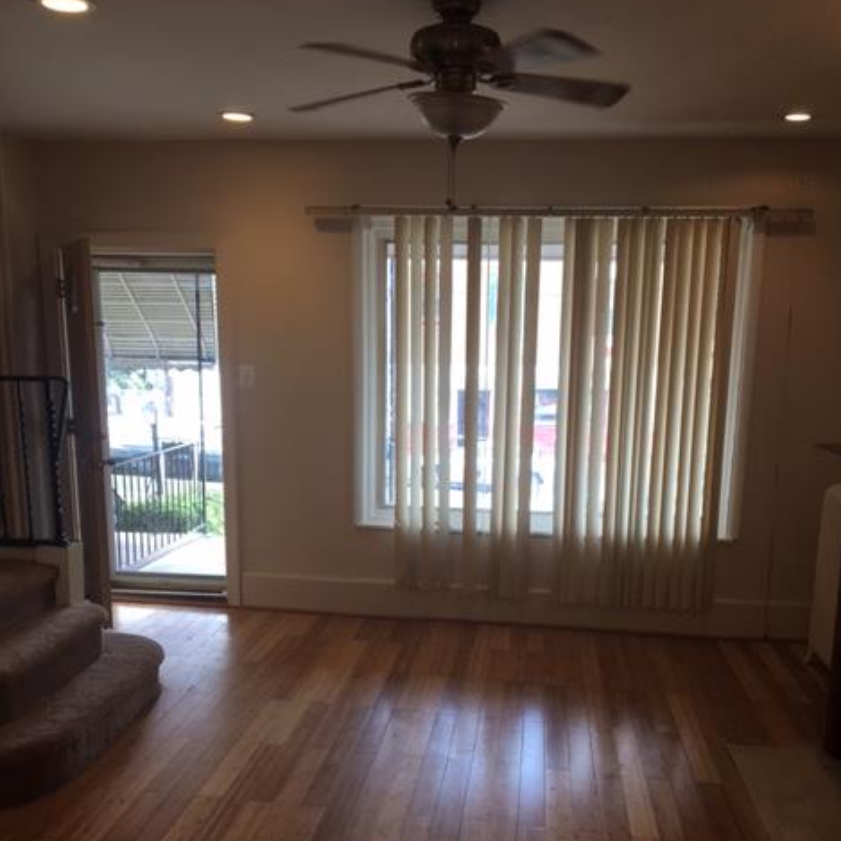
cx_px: 429
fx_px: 962
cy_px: 549
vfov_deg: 46.6
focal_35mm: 35
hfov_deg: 47.2
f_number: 2.2
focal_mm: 4.15
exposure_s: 1/60
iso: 32
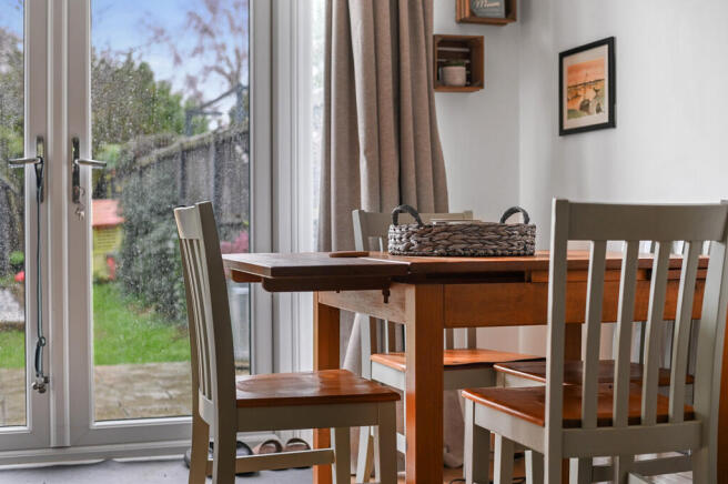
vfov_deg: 26.9
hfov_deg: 39.6
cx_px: 364
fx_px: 1010
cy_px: 242
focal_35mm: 50
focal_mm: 50
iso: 400
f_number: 3.2
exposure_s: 1/1.67
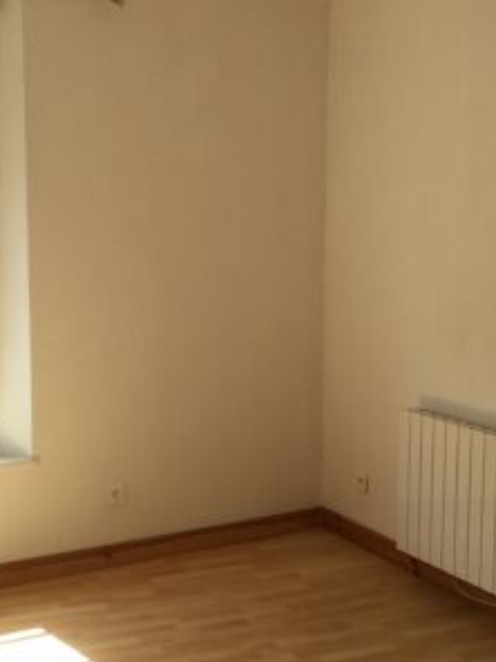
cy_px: 389
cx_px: 290
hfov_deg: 21.9
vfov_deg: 28.9
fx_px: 1280
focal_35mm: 67
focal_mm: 3.3
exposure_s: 1/115
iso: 25
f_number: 2.4
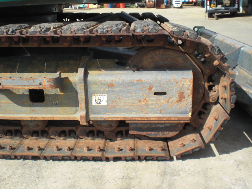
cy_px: 94
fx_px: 277
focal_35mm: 38
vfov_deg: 37.7
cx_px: 126
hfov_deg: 49.0
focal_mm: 6.3
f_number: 5.6
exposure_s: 1/200
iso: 64
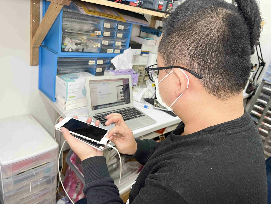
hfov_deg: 67.3
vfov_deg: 53.1
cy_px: 102
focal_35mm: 26
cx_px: 136
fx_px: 204
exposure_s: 1/60
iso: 100
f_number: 1.5
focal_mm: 5.7
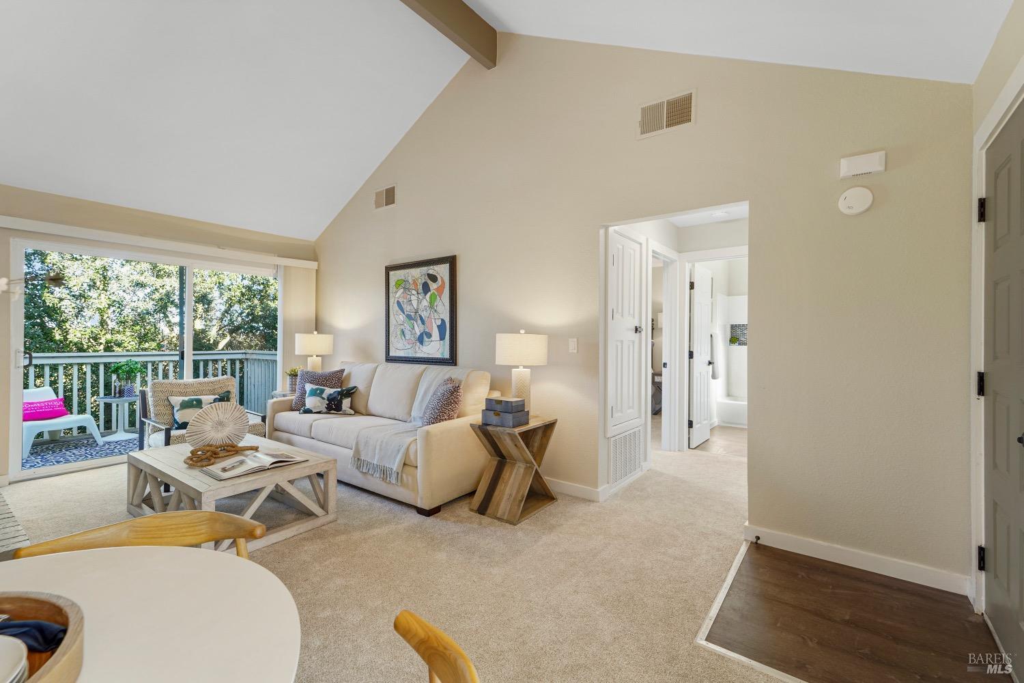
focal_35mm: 14
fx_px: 398
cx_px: 512
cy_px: 342
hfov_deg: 104.3
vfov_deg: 81.2
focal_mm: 14
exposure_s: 1/2.5
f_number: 8
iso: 100
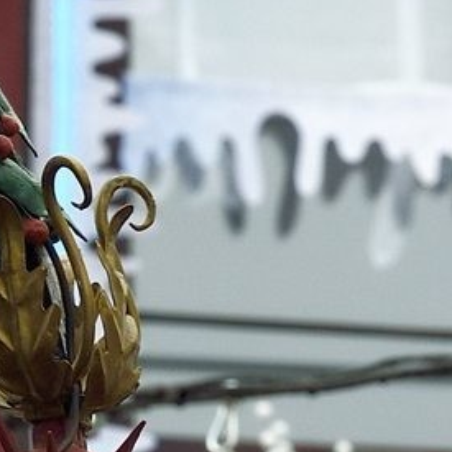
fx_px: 21938
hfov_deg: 1.2
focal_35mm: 1485
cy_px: 1723
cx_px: 533
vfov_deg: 1.2
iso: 400
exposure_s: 1/125
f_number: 6.3
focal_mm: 200
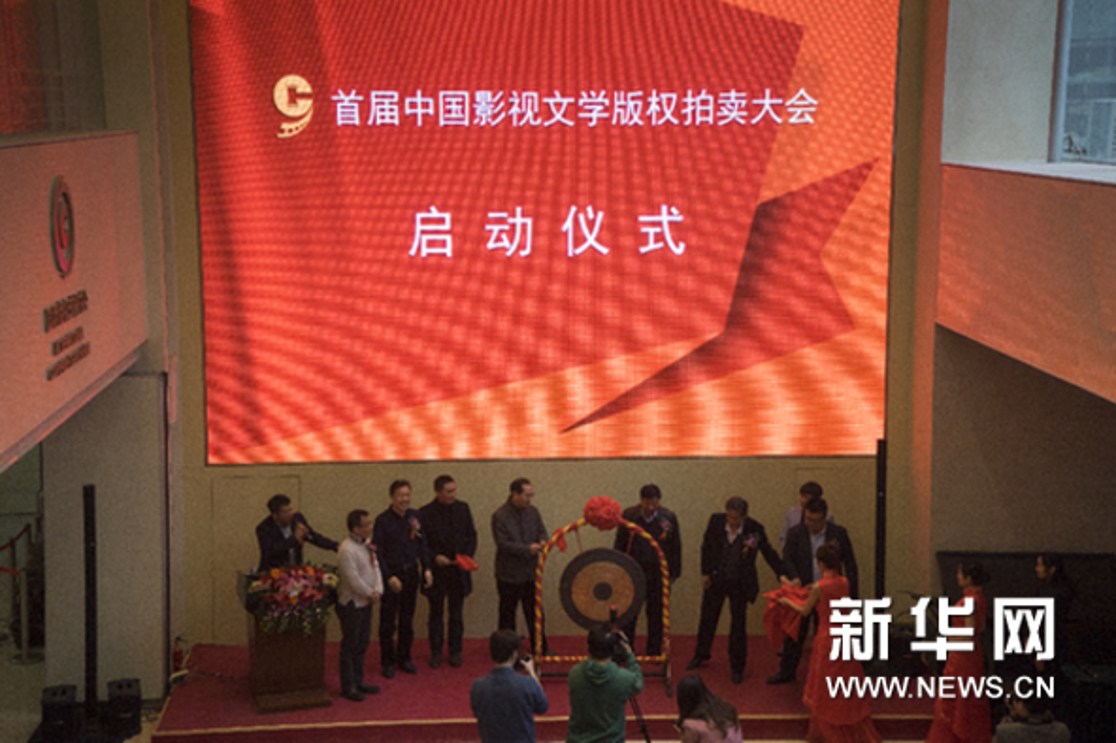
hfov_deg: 31.4
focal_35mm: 64
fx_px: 1983
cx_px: 558
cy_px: 372
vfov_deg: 21.2
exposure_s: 1/80
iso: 1000
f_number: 8
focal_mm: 64
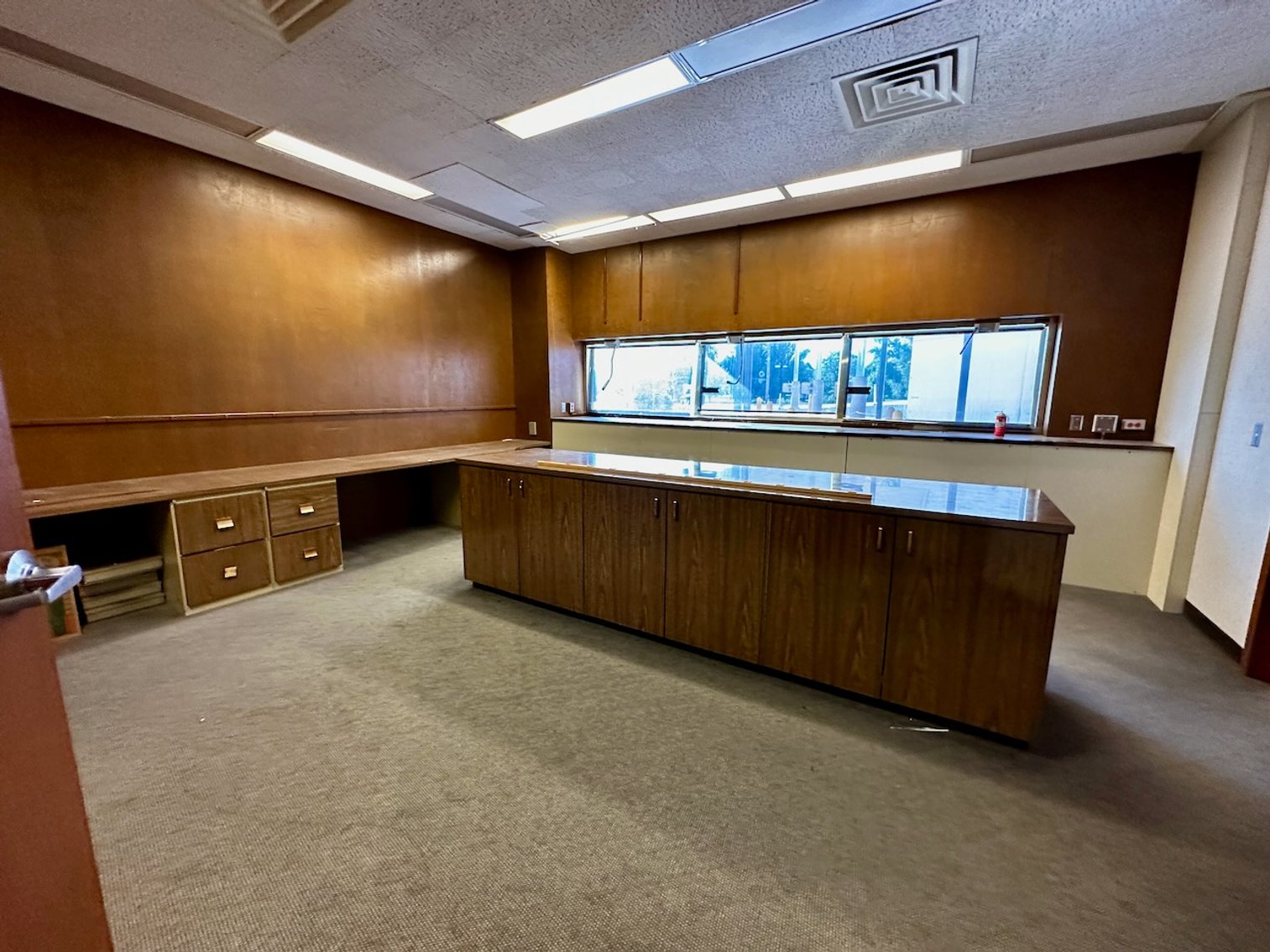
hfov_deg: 102.1
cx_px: 635
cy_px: 476
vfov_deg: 85.7
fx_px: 514
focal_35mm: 14
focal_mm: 2.22
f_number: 2.2
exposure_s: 1/60
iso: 500
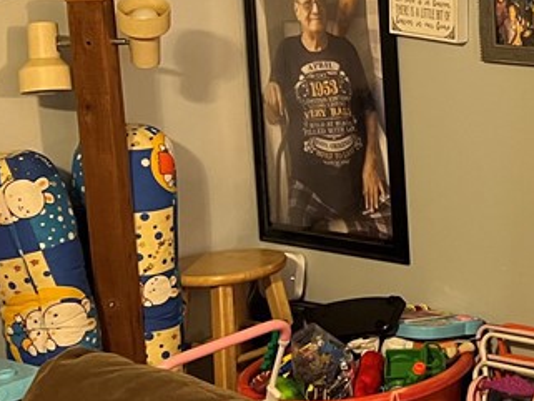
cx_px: 803
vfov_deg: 17.6
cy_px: 72
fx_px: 1281
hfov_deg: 20.2
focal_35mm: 83
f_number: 1.5
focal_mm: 5.7
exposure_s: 1/40
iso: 400
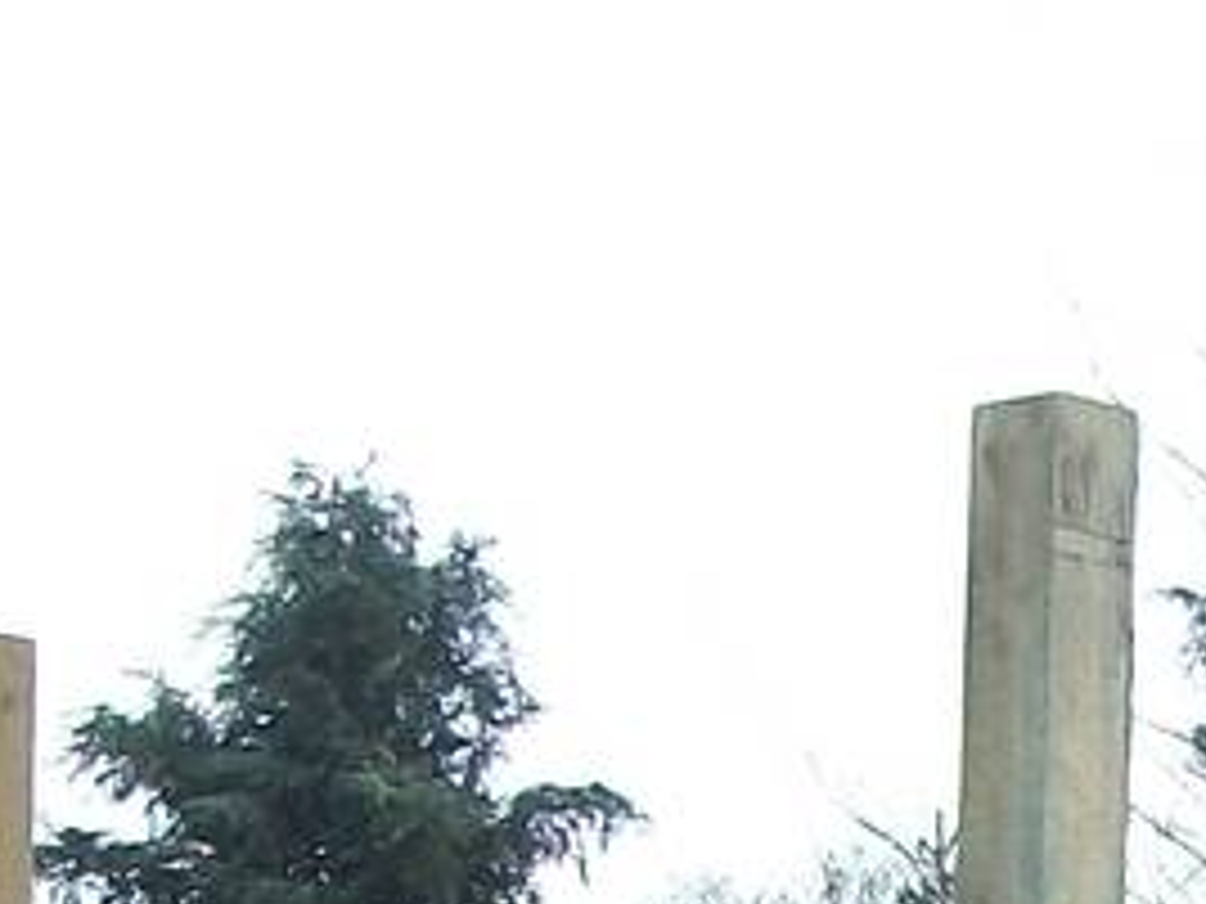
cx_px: 1296
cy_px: 2046
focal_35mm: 191
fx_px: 6654
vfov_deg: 7.4
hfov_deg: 10.2
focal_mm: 5.7
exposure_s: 1/400
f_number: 2.9
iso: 80
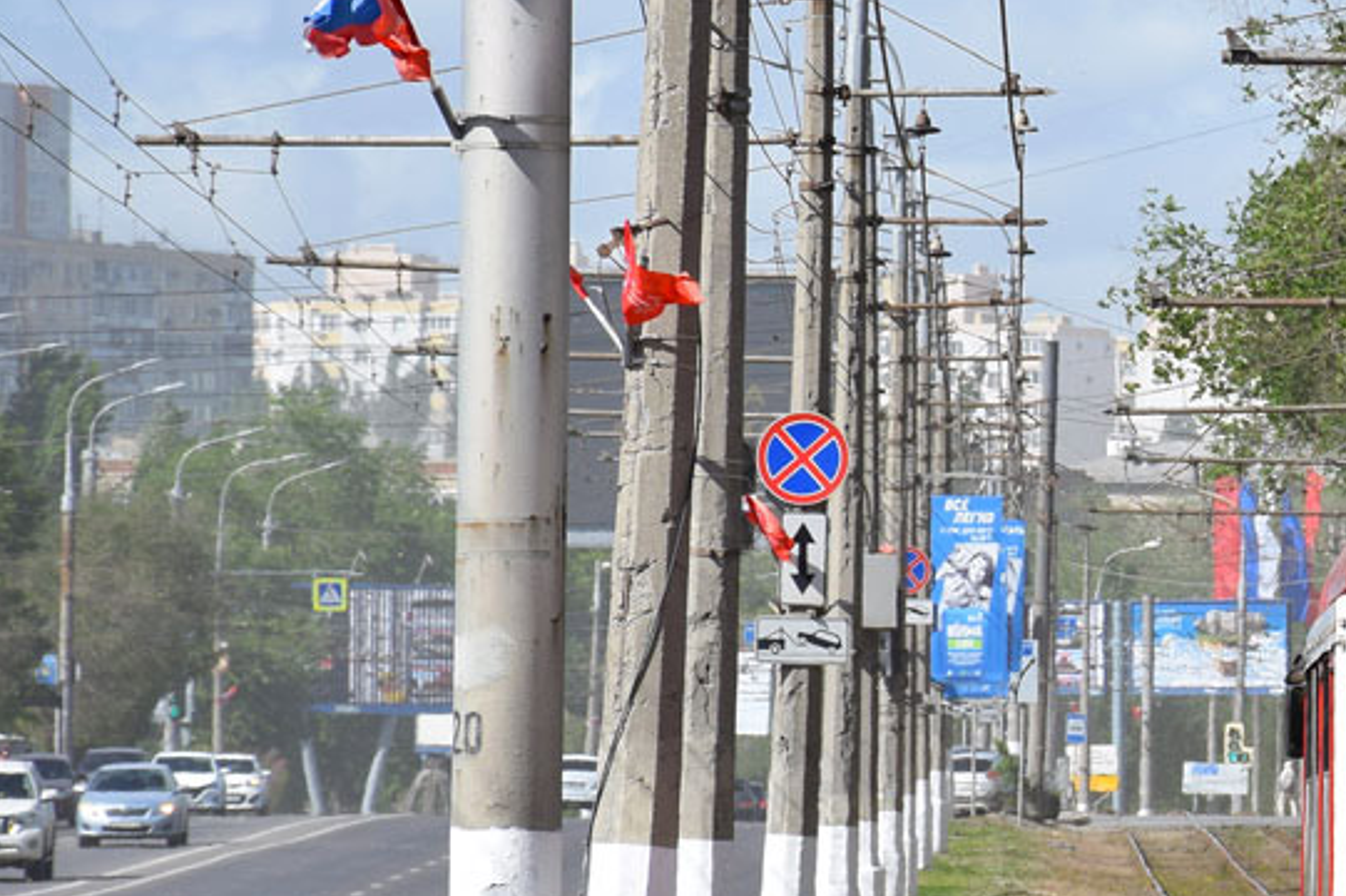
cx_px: 1759
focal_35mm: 466
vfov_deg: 2.9
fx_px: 17412
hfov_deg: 4.4
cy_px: 660
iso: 200
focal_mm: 112
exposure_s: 1/640
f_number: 9
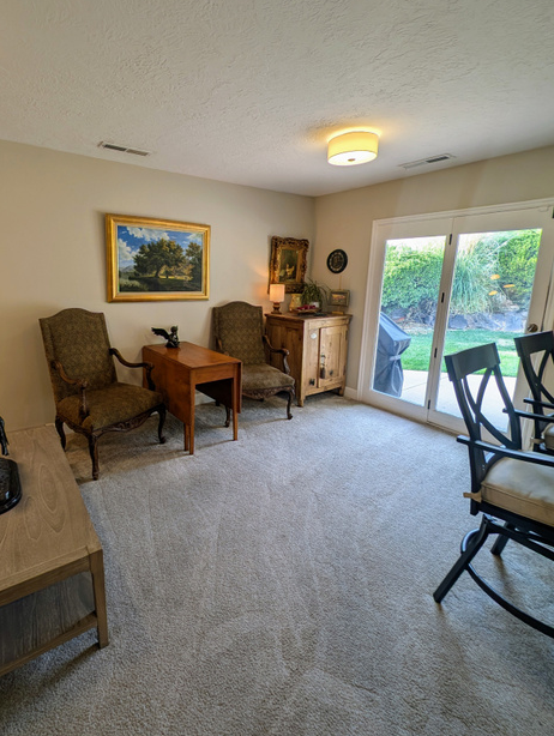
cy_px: 337
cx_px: 219
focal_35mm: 15
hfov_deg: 80.8
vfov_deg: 97.9
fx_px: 319
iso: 69
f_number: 1.95
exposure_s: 1/120
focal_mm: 2.23
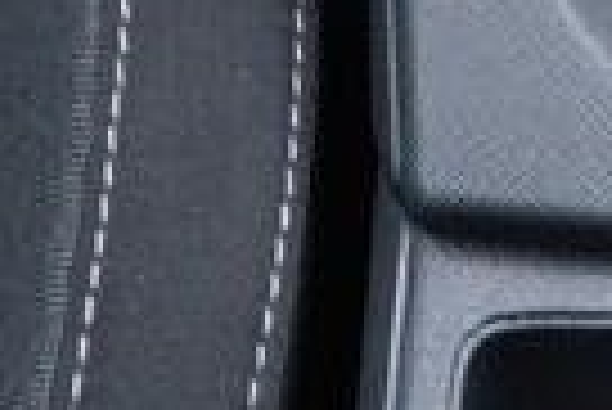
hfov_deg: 7.4
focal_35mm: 271
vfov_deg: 5.0
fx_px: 4612
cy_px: -345
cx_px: 972
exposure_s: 1/40
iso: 400
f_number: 2.8
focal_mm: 24
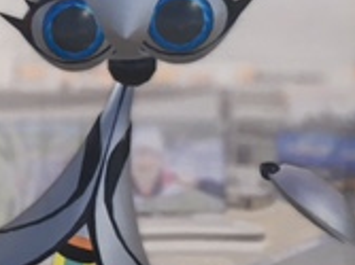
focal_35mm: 111
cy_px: 93
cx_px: -121
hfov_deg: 16.6
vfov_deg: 13.3
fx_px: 1138
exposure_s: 1/33
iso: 25
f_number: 2.2
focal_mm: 4.15
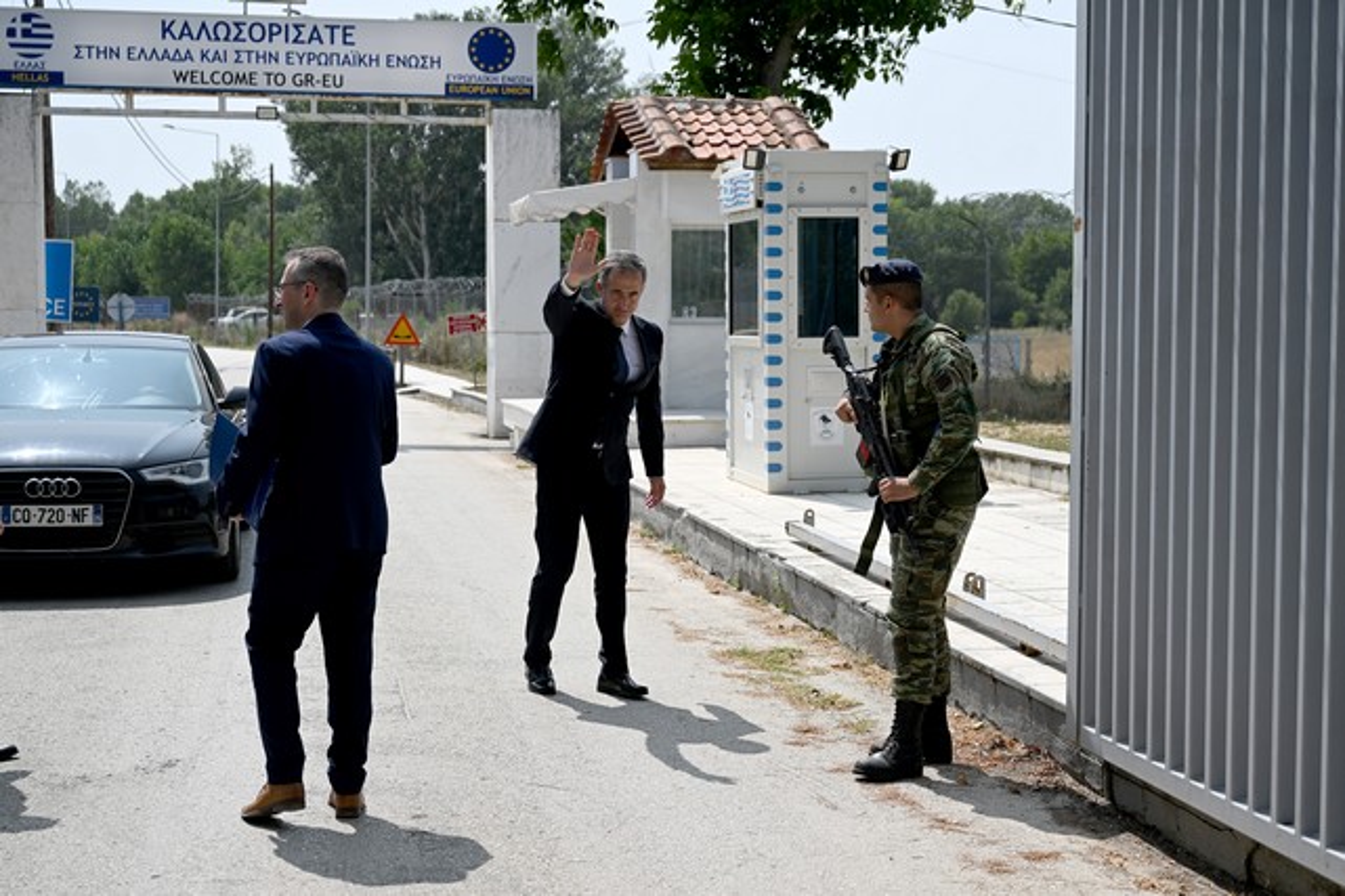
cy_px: 448
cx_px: 672
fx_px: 1867
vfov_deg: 27.0
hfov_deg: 39.6
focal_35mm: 50
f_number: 4.5
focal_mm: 50
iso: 250
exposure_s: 1/2500
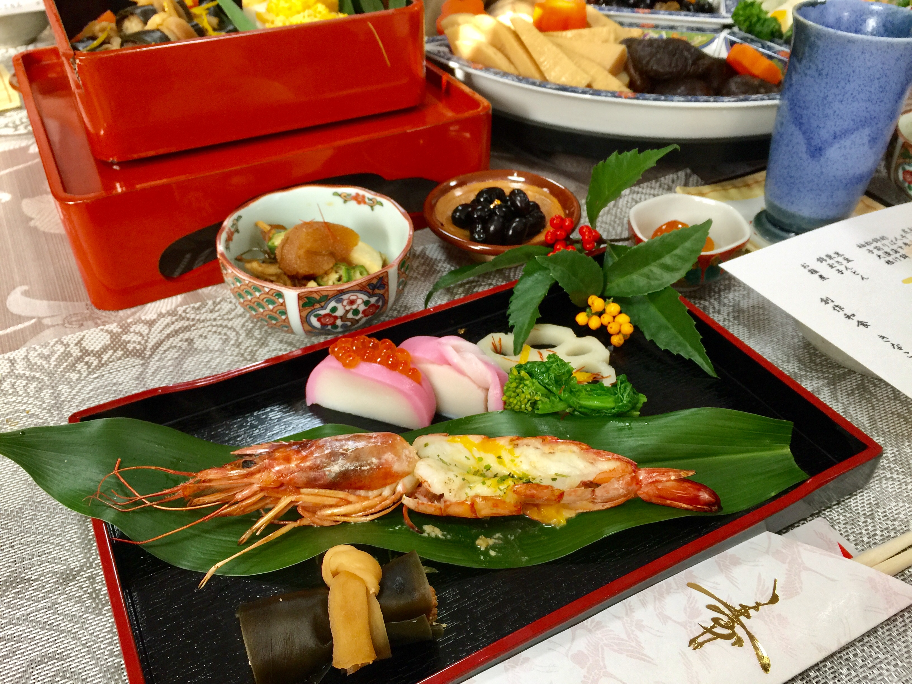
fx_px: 764
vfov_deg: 48.2
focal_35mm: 29
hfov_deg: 61.7
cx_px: 456
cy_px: 342
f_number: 2.2
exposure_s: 1/33
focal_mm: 4.15
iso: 50
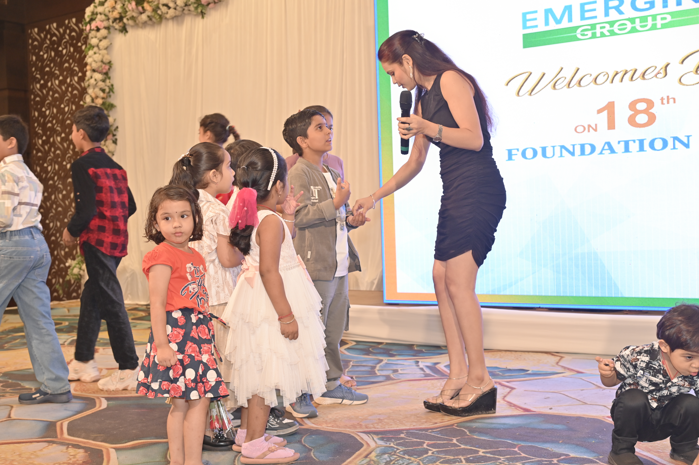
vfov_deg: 30.5
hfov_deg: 44.5
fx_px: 854
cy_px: 232
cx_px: 350
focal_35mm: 44
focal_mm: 44
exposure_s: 1/125
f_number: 5
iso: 1000
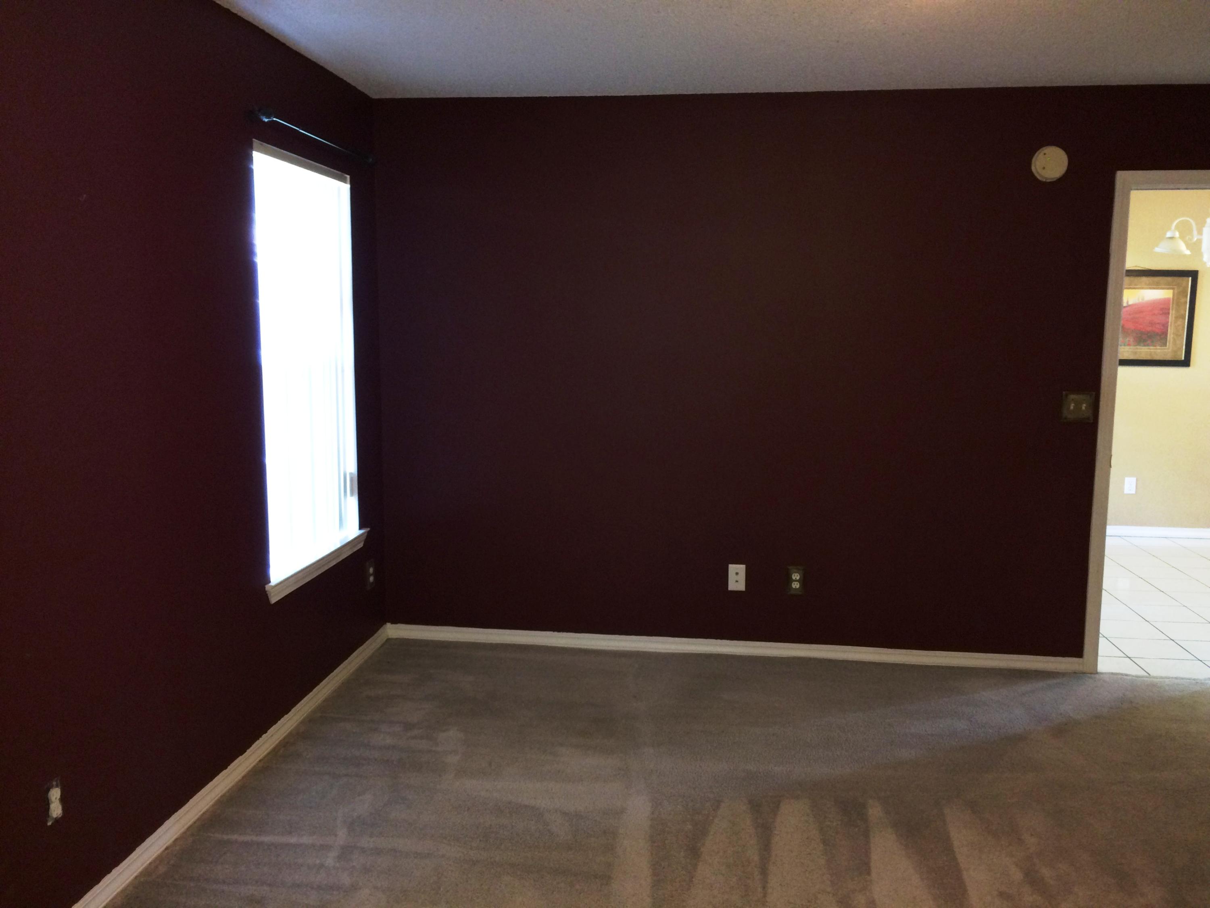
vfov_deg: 48.2
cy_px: 454
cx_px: 605
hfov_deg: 61.7
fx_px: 1014
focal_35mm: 29
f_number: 2.2
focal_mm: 4.15
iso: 200
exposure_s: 1/16
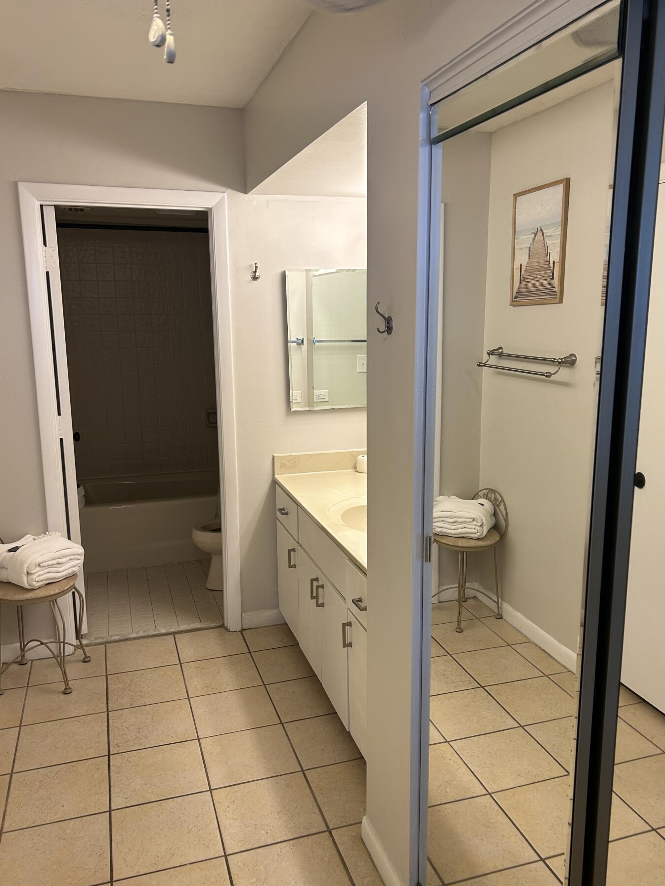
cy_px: 468
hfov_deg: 48.2
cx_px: 362
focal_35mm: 29
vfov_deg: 61.6
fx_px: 743
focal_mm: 5.7
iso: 80
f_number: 1.5
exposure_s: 1/120
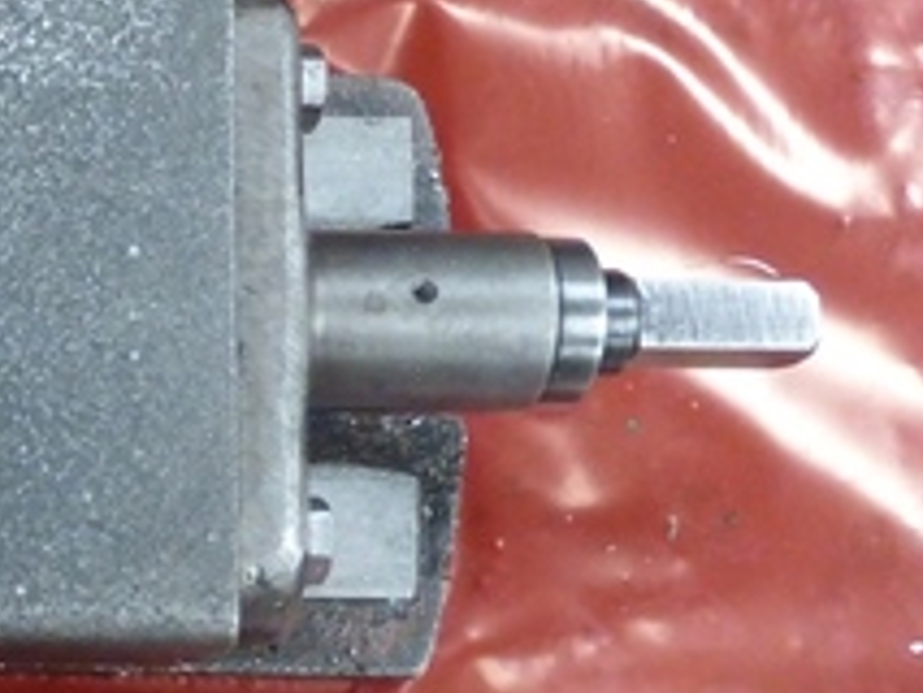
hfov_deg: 23.4
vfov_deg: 20.3
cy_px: 528
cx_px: -321
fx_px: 1921
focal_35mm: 72
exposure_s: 1/60
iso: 640
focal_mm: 4.3
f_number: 3.3
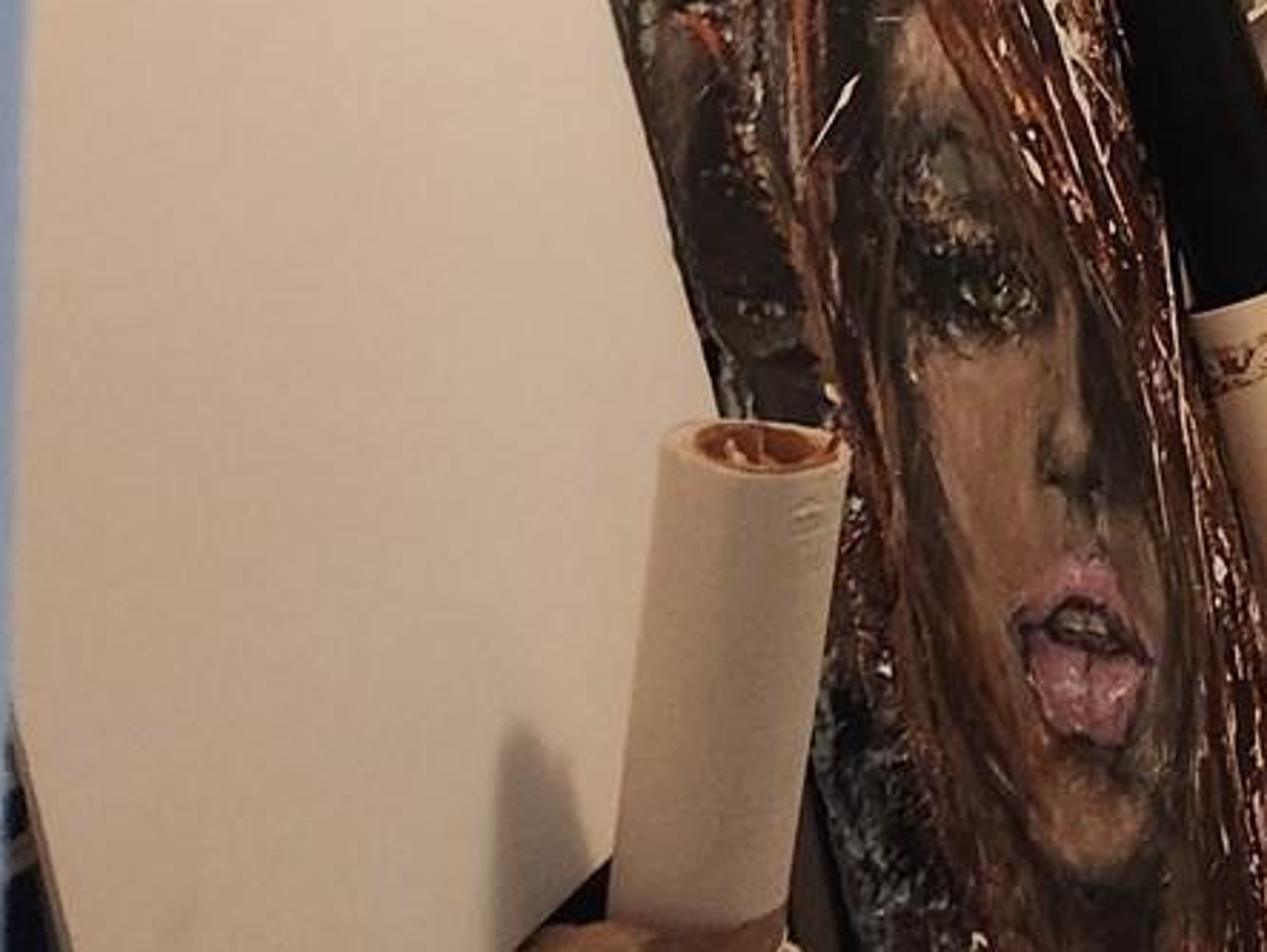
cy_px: -669
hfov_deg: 20.2
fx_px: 3040
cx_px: 1913
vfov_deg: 15.7
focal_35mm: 83
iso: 1000
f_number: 1.8
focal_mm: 5.4
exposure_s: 1/120
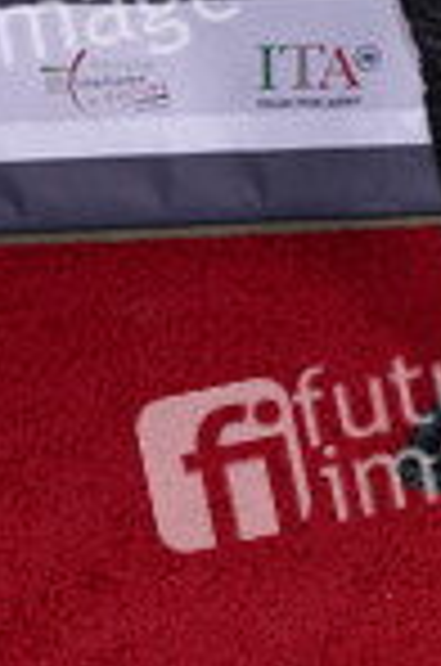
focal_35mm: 92
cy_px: -230
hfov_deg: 14.4
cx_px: 500
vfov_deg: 20.1
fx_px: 1698
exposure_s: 1/200
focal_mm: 34
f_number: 5.6
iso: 800
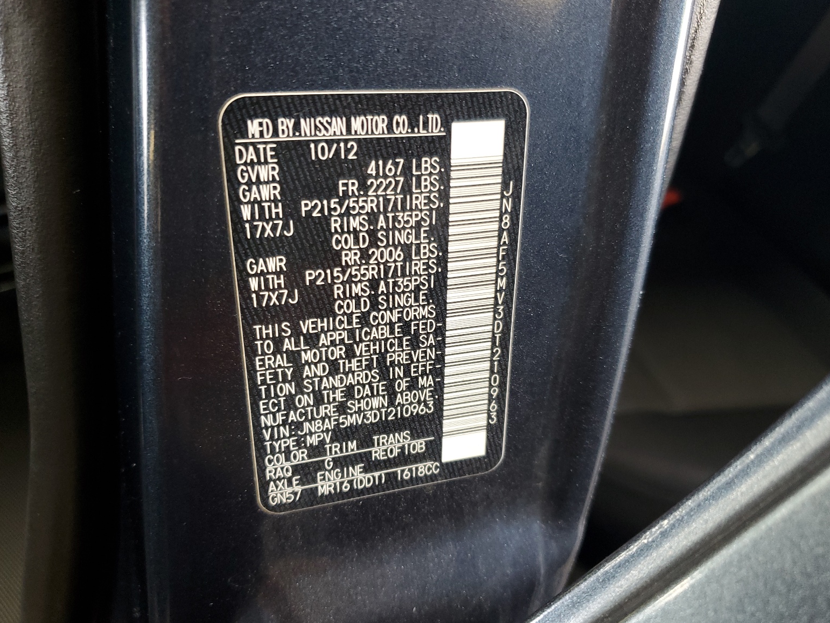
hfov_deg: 65.3
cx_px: 428
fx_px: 647
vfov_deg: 51.4
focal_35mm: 27
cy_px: 321
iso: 103
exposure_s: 1/60.2
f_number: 1.5
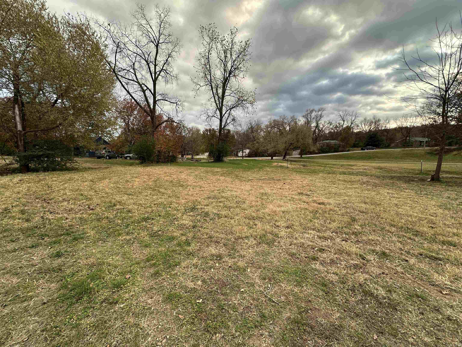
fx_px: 187
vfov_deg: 85.7
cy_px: 174
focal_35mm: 14
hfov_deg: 102.1
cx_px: 231
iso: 40
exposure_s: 1/297
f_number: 2.2
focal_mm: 2.22
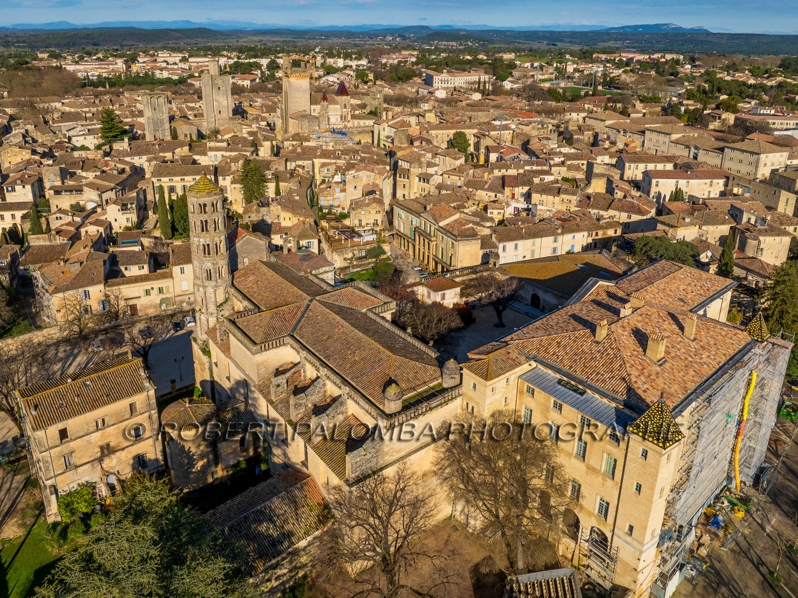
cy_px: 299
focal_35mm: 24
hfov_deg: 71.6
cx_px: 399
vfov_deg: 56.8
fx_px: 553
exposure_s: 1/100
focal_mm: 12.3
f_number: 6.3
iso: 200
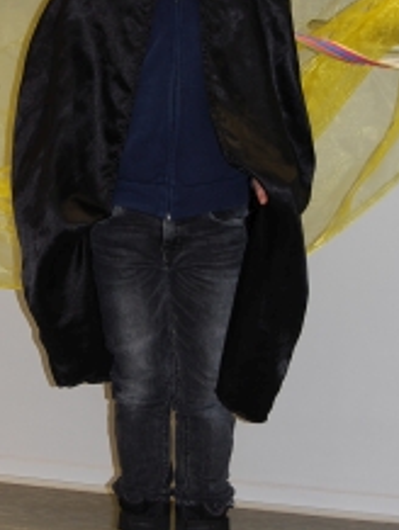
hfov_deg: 11.8
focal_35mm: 125
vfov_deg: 15.7
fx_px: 1917
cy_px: 209
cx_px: 79
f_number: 5.3
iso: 200
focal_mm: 42
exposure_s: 1/60
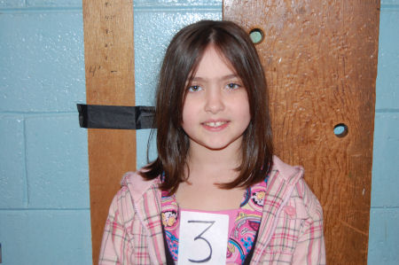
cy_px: 132
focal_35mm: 57
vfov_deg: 23.7
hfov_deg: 35.1
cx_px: 200
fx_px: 631
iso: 400
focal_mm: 38
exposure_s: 1/60
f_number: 4.8
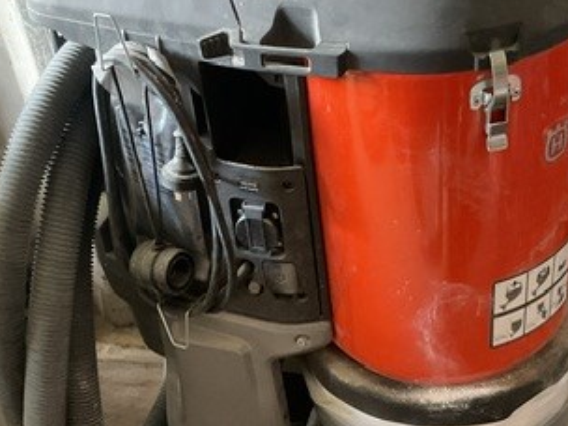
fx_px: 1001
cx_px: 321
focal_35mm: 61
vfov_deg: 23.9
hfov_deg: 31.6
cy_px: 291
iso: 320
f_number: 1.8
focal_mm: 3
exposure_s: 1/25
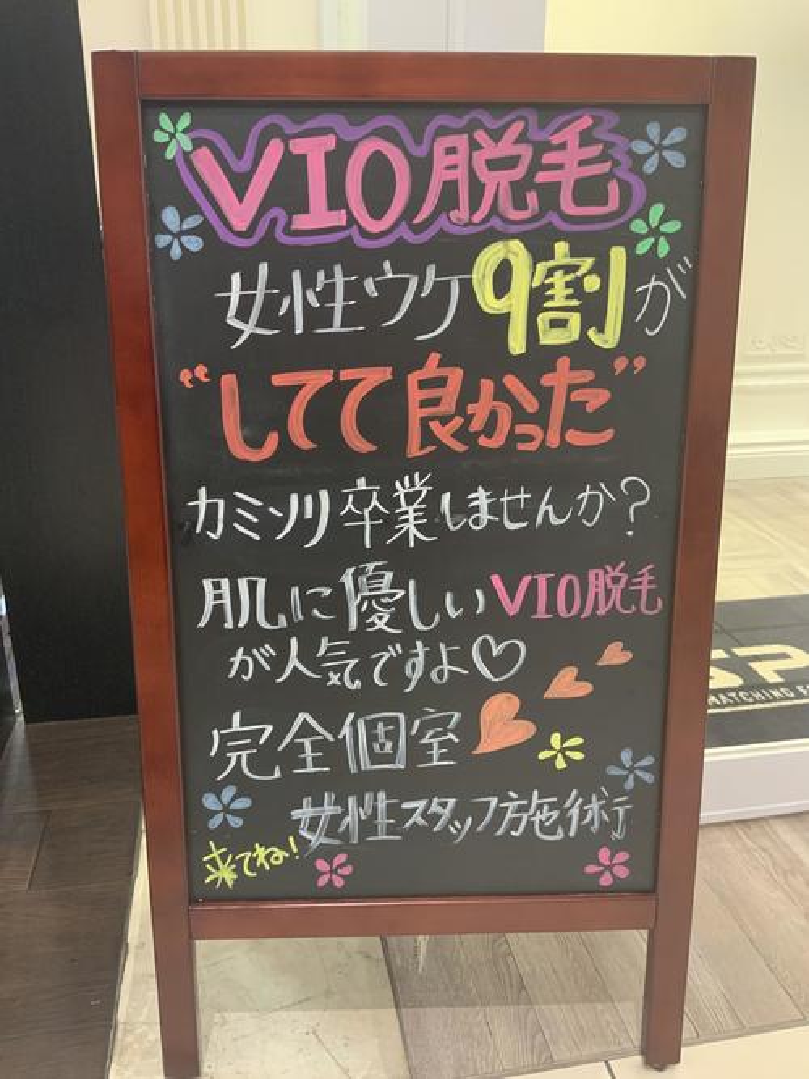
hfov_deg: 48.2
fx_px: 904
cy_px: 540
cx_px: 404
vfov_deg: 61.7
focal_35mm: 29
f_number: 1.8
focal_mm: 3
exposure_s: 1/60
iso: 250
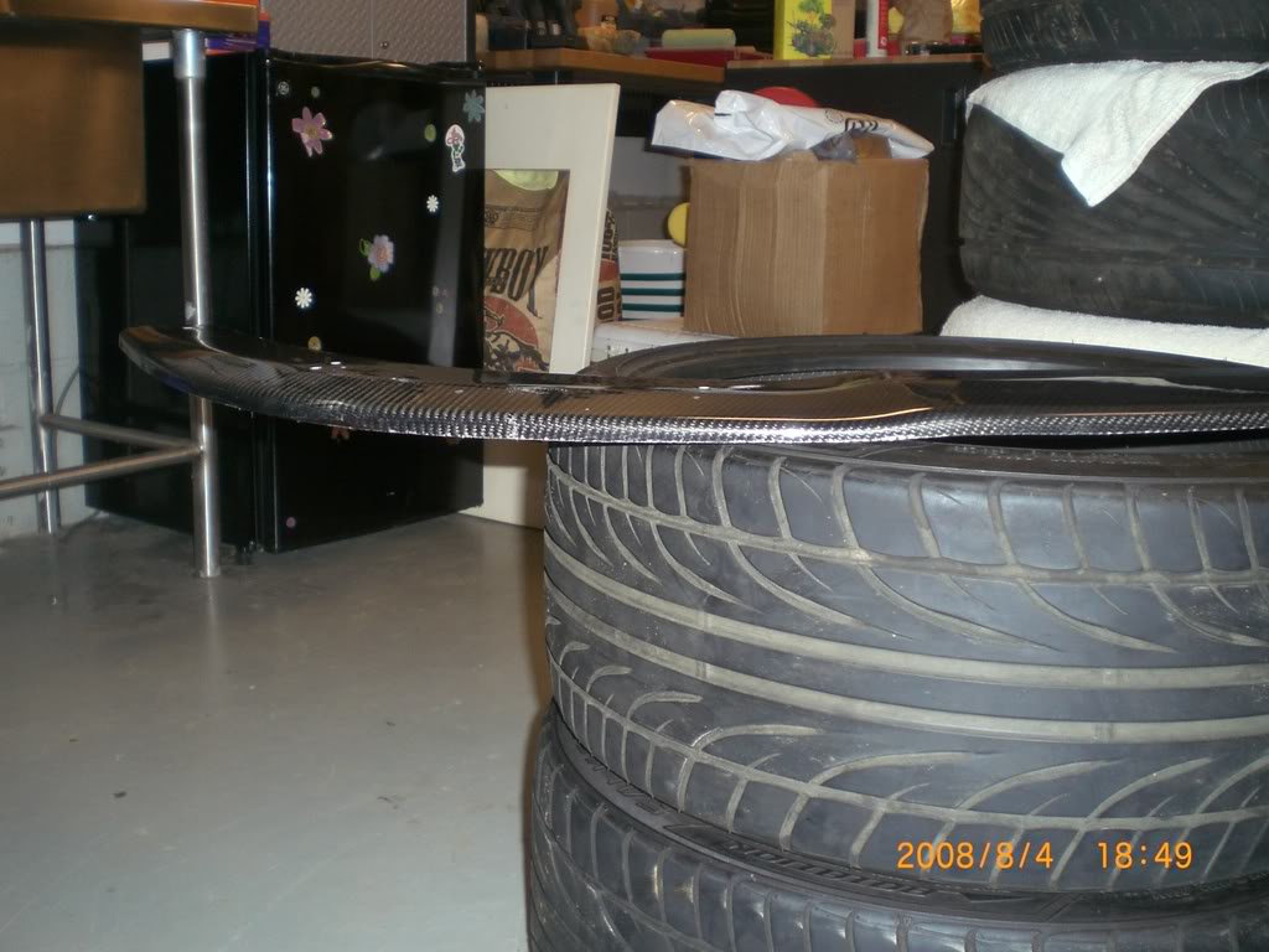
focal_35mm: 38
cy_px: 476
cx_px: 634
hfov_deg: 49.0
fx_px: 1393
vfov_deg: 37.7
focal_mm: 6.3
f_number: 3.1
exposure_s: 1/60
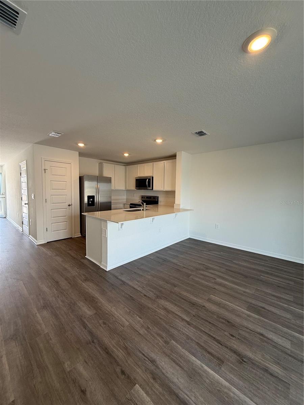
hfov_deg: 85.7
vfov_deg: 102.1
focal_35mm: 14
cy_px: 202
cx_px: 152
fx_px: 164
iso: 100
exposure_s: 1/120
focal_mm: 2.22
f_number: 2.2
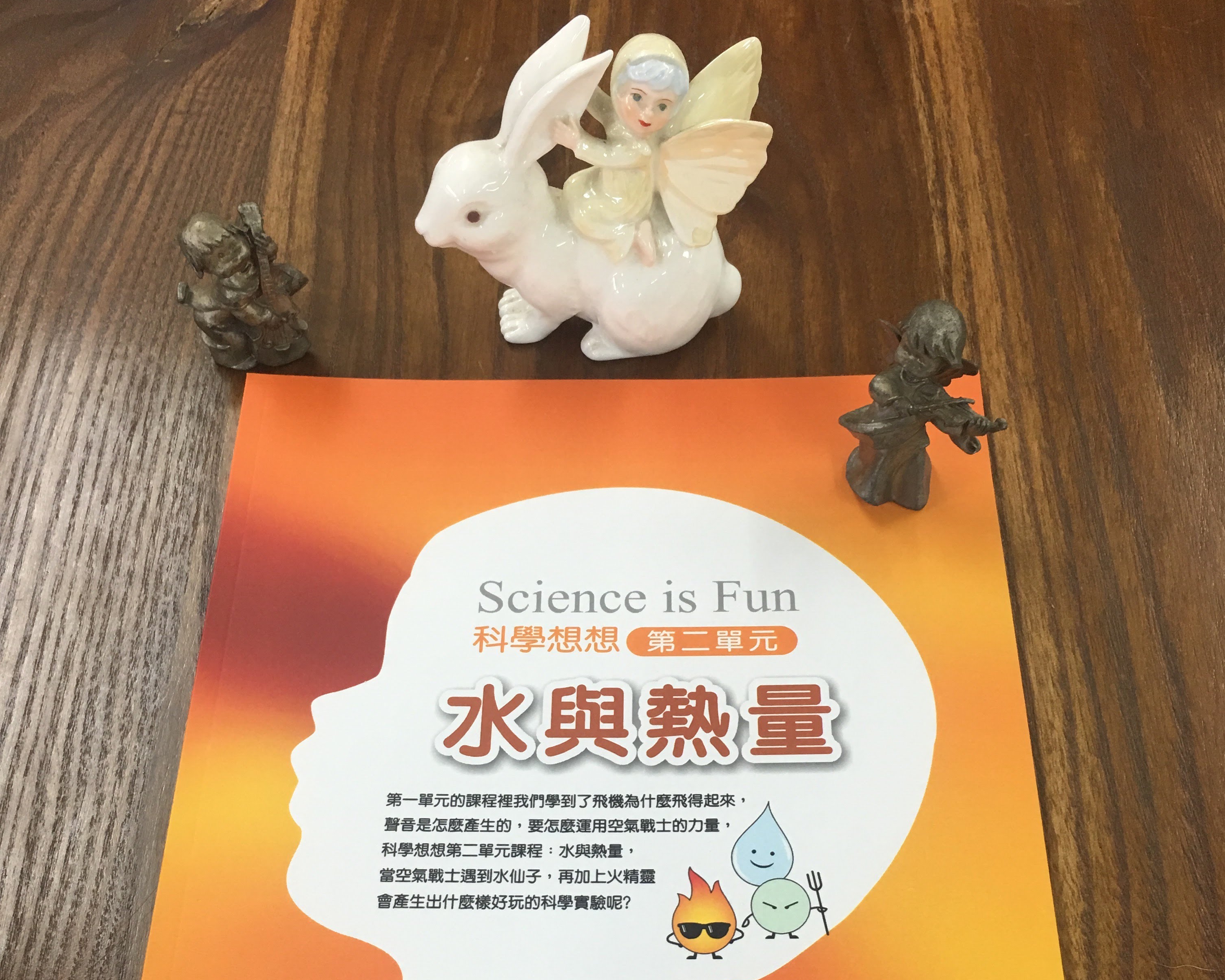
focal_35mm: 38
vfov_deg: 38.0
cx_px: 616
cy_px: 755
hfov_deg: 47.9
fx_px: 1378
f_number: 2.2
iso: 40
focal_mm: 4.15
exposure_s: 1/30
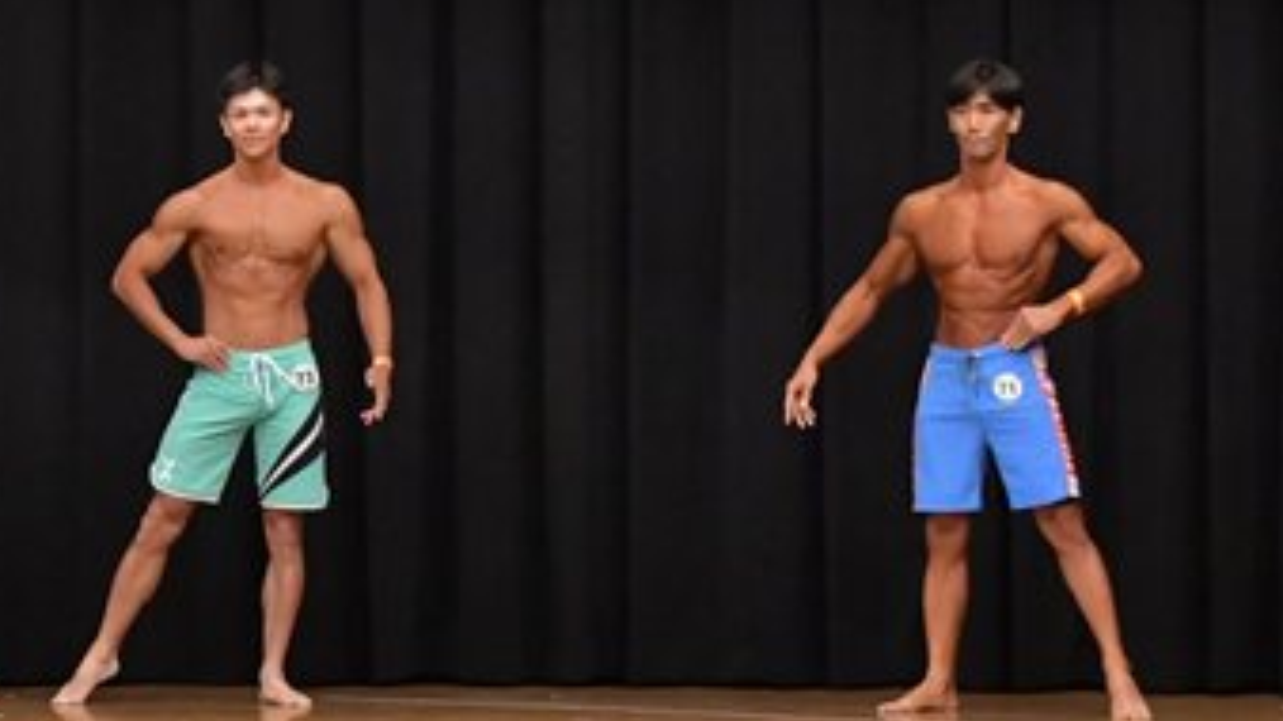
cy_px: 281
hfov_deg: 9.2
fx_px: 7925
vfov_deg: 5.2
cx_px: 169
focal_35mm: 233
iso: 6400
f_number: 5.6
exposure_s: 1/400
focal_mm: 65
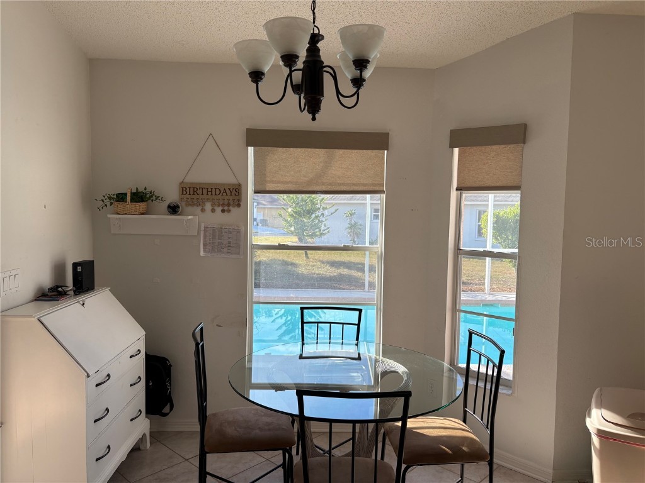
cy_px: 242
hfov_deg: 67.3
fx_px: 484
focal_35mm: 26
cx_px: 322
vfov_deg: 53.1
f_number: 1.6
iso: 40
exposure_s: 1/265
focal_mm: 5.96
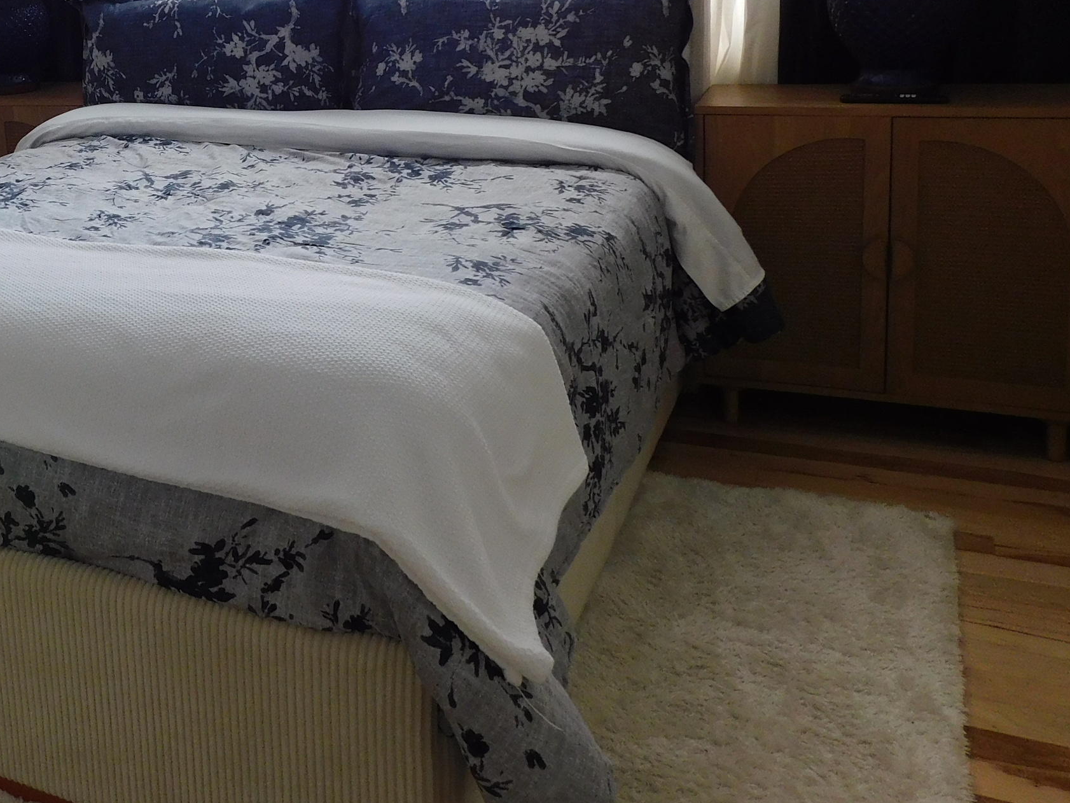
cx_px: 116
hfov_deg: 41.4
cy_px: 149
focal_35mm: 42
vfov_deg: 33.3
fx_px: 1298
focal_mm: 4
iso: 180
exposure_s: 1/30
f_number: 3
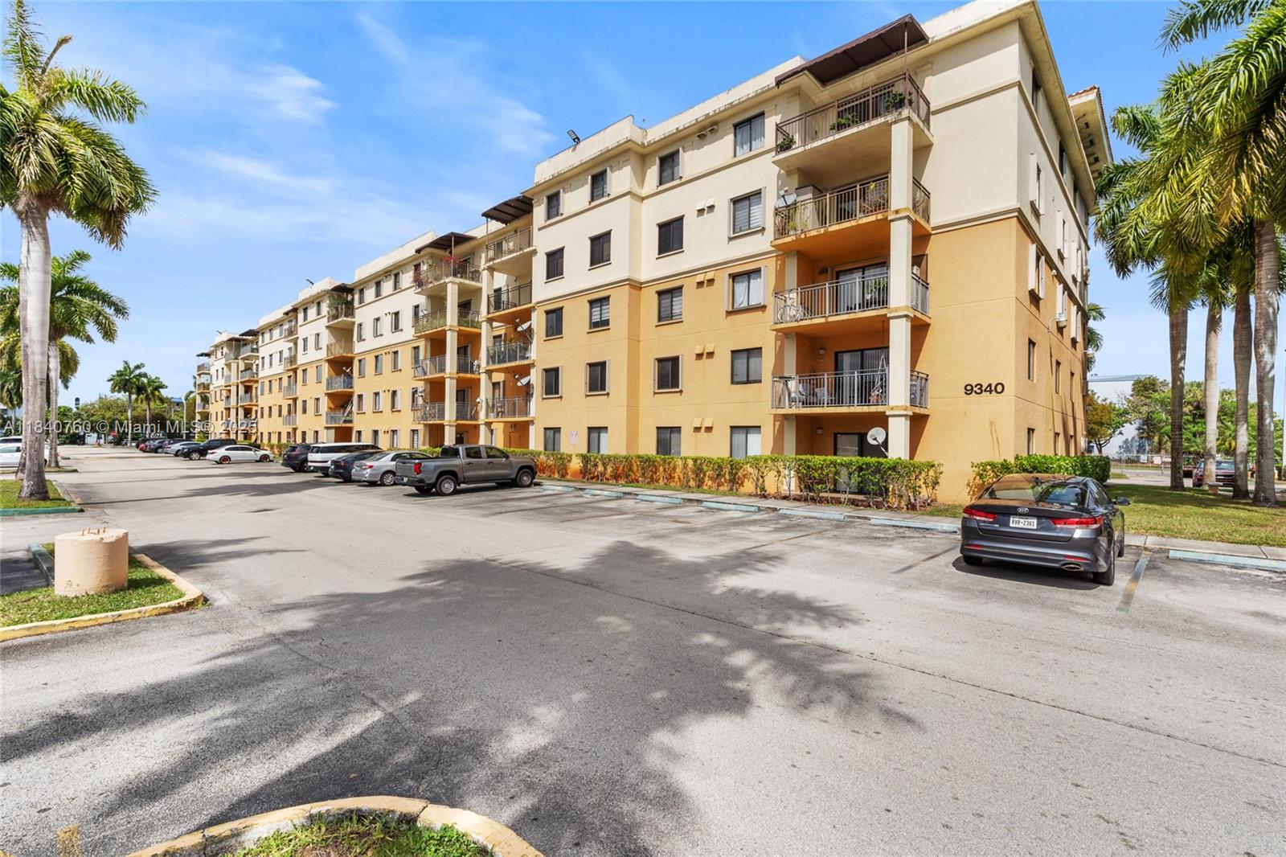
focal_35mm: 16
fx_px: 571
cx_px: 643
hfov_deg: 96.7
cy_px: 428
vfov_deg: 73.7
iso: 250
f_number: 13
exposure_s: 1/80
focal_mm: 16
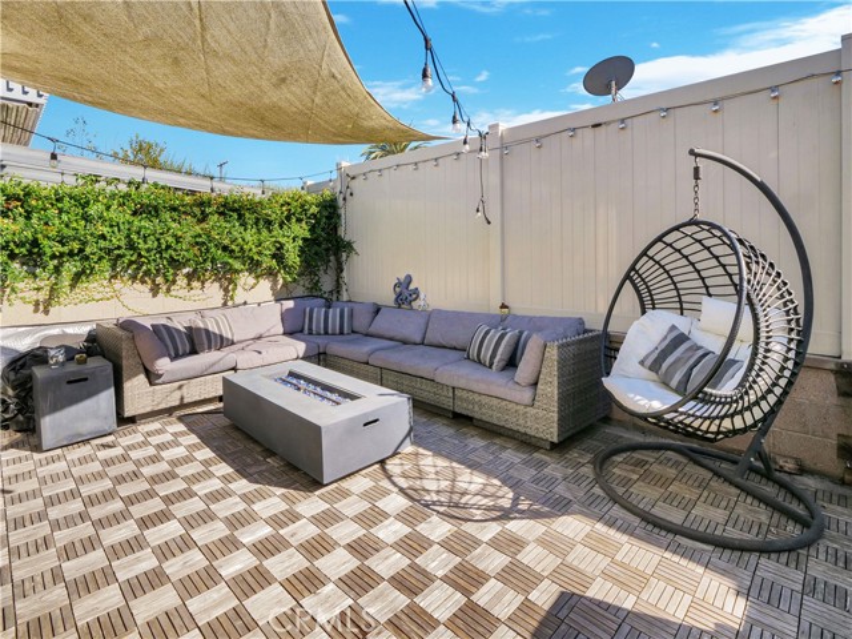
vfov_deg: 78.1
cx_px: 426
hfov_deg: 94.5
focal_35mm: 16
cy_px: 320
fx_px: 394
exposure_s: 1/100
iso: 200
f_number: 11
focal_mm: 8
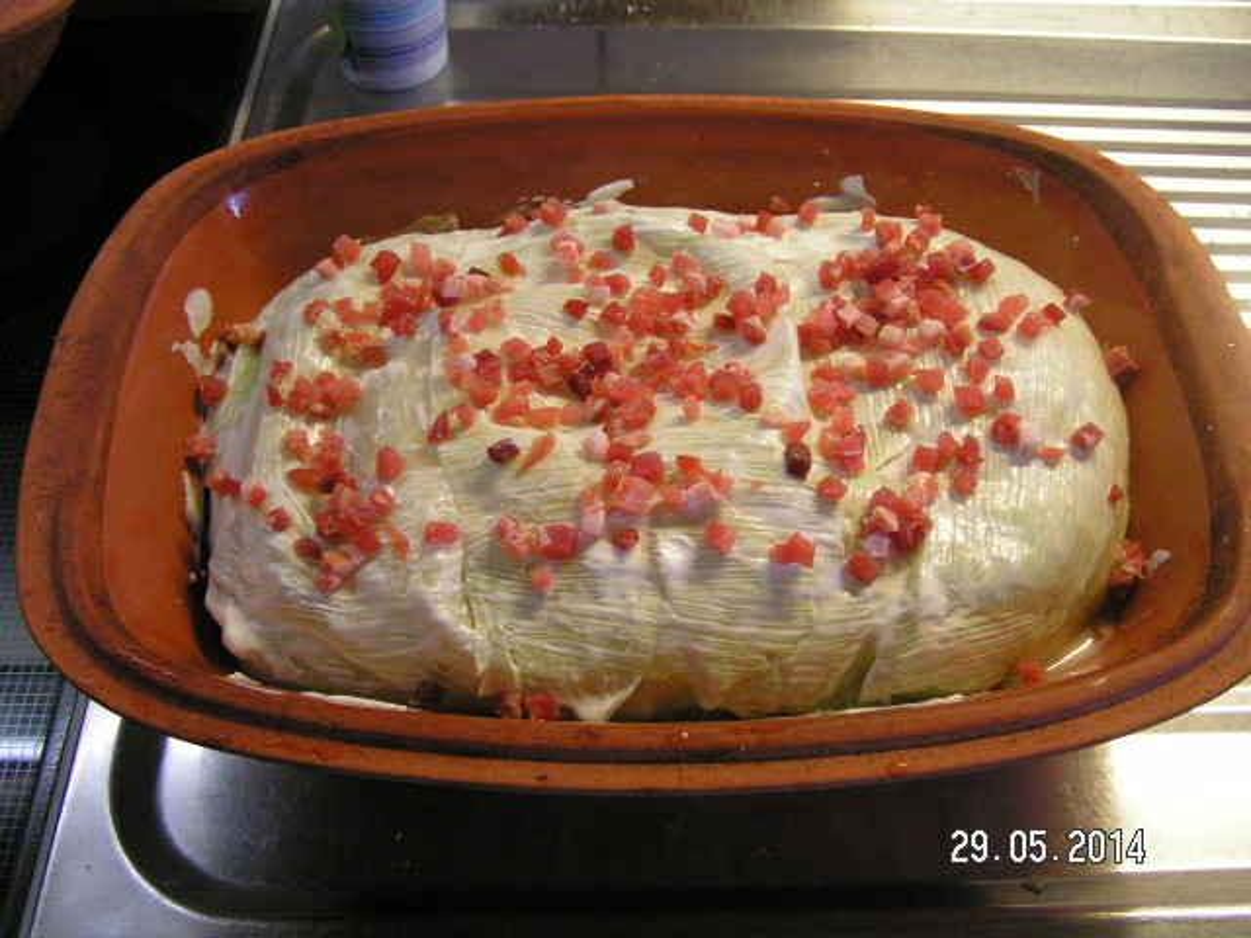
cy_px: 469
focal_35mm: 38
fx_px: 1373
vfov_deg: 37.7
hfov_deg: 49.0
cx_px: 626
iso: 160
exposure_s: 1/30
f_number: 2.8
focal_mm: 5.8
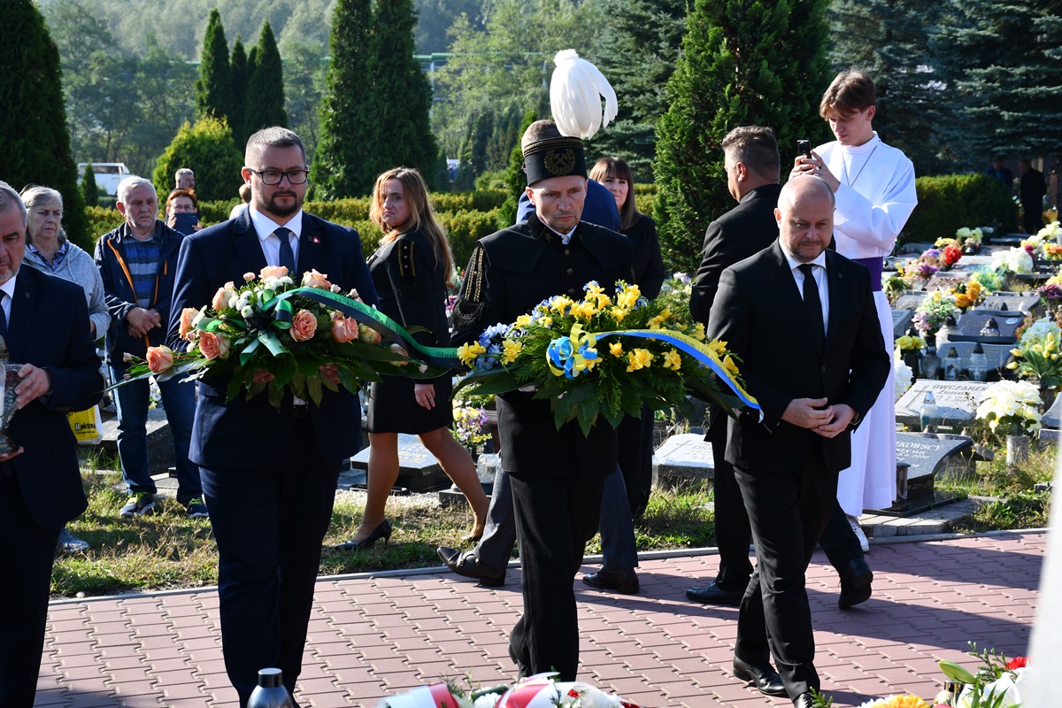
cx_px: 531
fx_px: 2212
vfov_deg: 18.2
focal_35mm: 75
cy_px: 354
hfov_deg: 27.0
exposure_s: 1/250
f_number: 7.1
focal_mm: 50
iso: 200
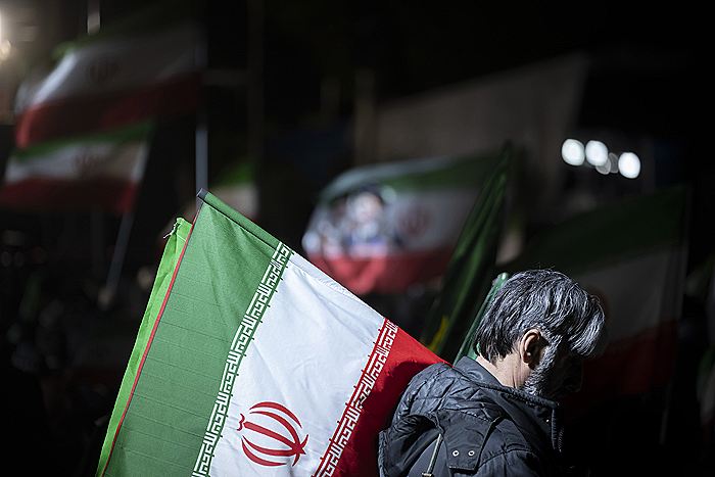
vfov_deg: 6.5
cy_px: 238
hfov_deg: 9.8
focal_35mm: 210
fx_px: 4171
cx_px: 358
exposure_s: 1/320
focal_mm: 140
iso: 640
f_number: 2.8
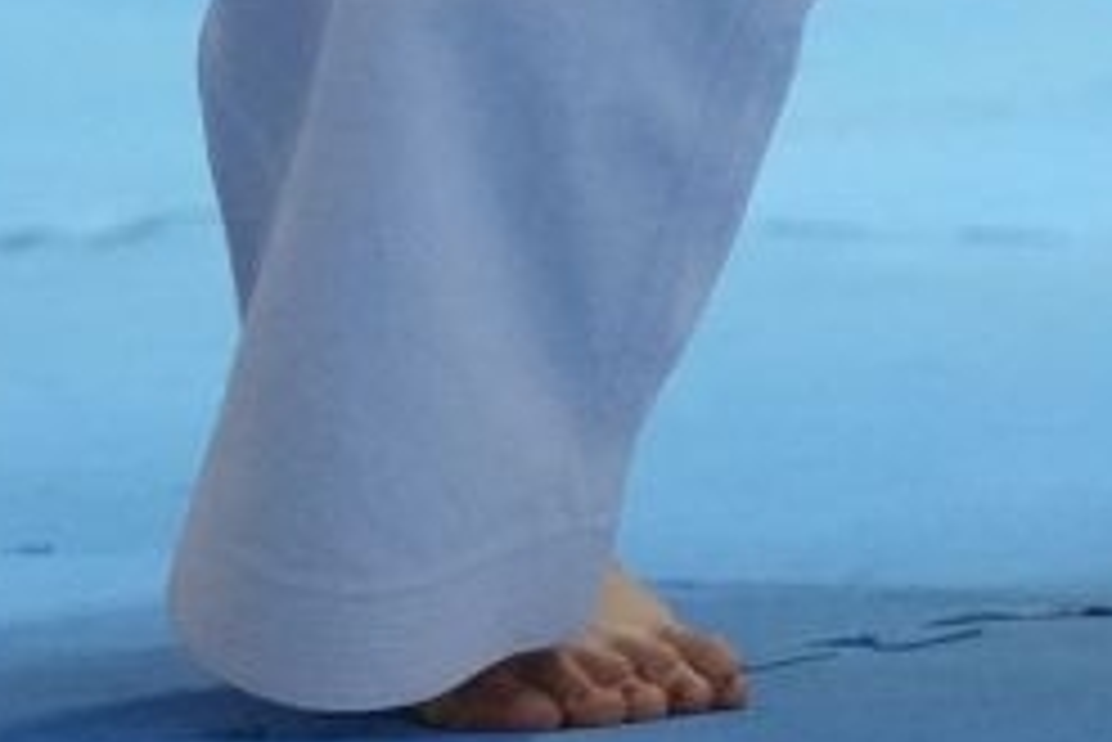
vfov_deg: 1.5
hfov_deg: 2.2
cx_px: -693
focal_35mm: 931
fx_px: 28773
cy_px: -1646
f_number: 2.8
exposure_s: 1/500
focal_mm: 128
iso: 6400
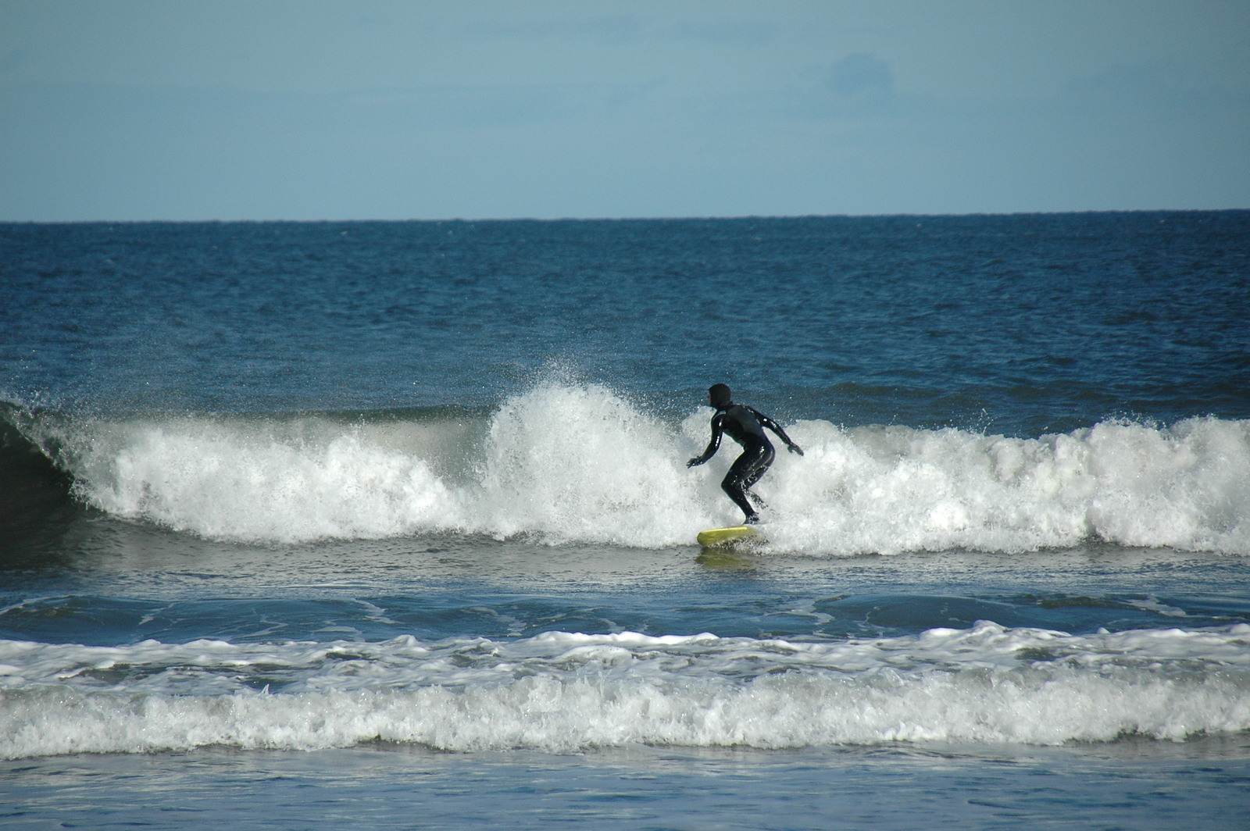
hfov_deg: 5.7
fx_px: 12489
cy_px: 416
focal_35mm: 360
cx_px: 625
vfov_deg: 3.8
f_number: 6.3
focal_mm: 240
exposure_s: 1/2000
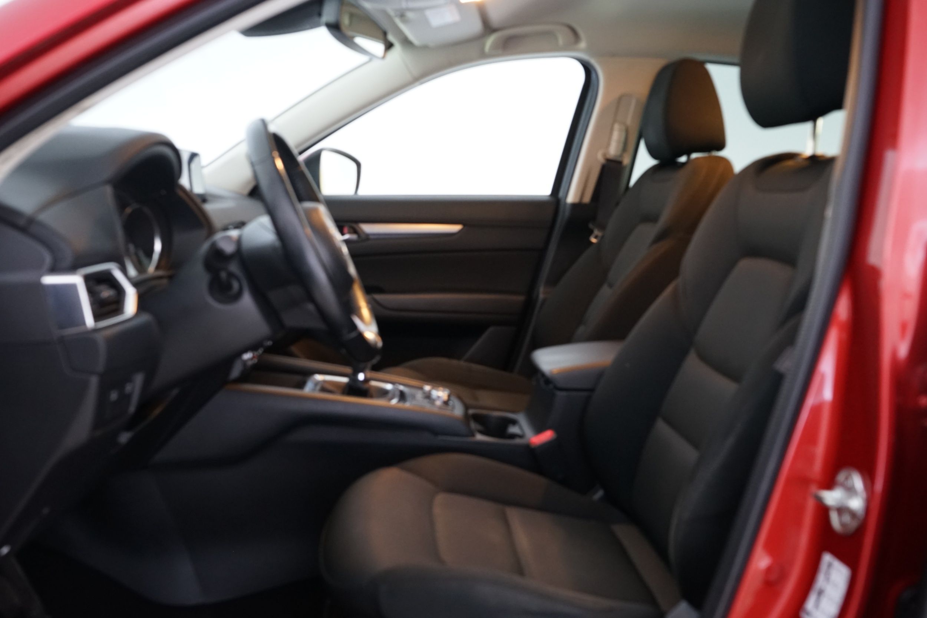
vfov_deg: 42.3
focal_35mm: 31
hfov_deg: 60.3
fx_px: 798
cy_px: 309
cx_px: 464
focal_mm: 31
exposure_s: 1/8
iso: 2000
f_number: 7.1
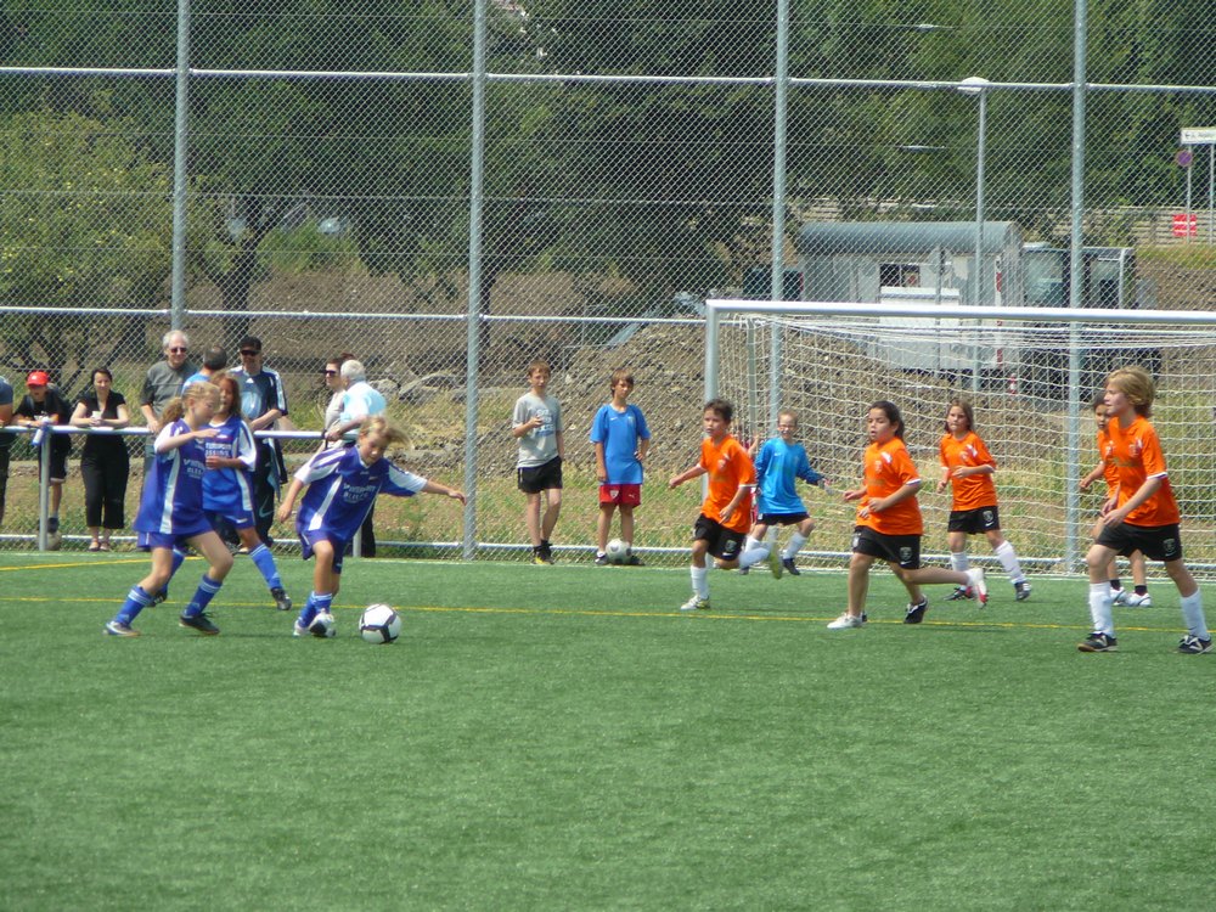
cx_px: 608
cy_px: 456
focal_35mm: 229
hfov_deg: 8.6
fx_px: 8044
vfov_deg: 6.5
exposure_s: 1/500
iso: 80
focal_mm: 34.1
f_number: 4.1
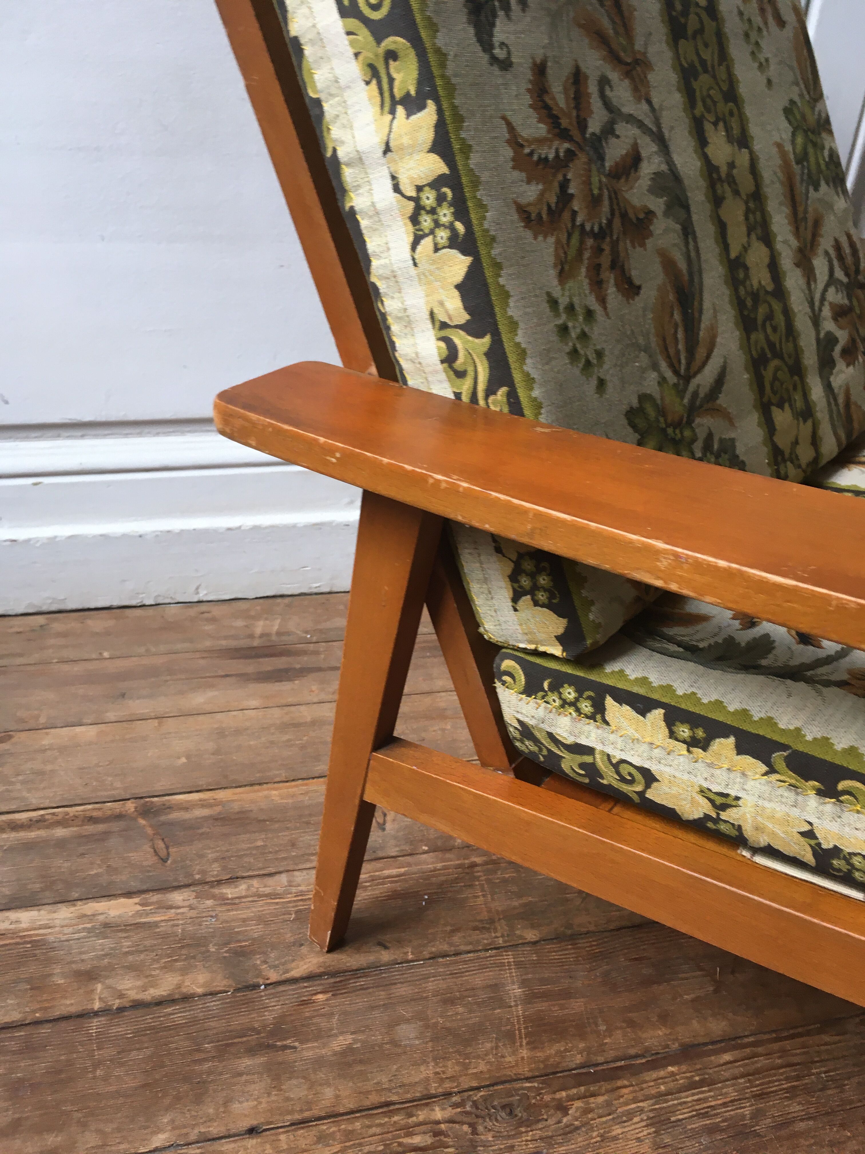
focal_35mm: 29
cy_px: 577
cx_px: 432
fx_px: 966
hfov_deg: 48.2
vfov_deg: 61.7
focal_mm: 4.15
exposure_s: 1/33
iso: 32
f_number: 2.2
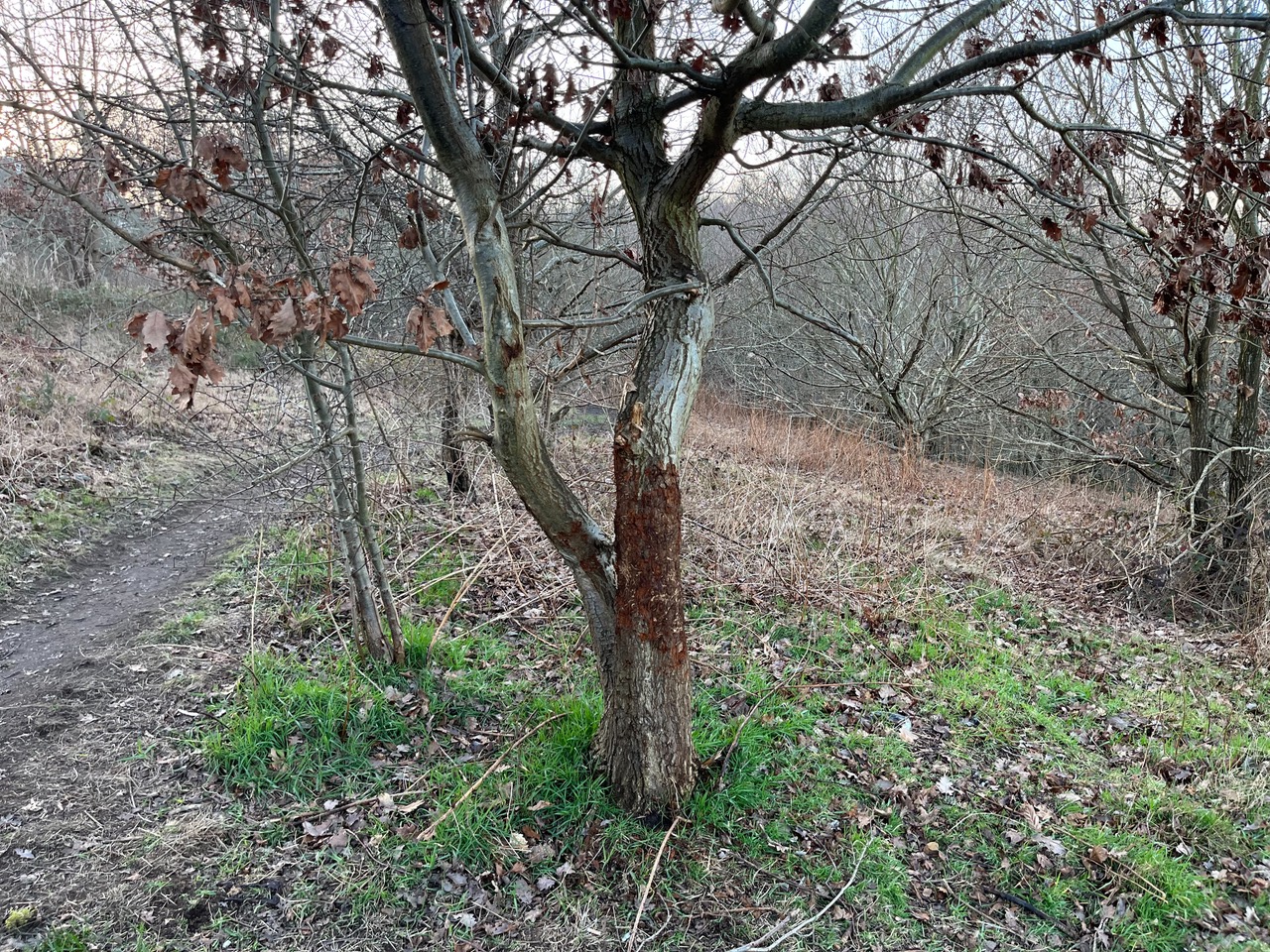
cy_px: 476
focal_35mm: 26
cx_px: 635
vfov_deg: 53.1
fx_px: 954
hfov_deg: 67.3
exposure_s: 1/121
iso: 80
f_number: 1.6
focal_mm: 5.1
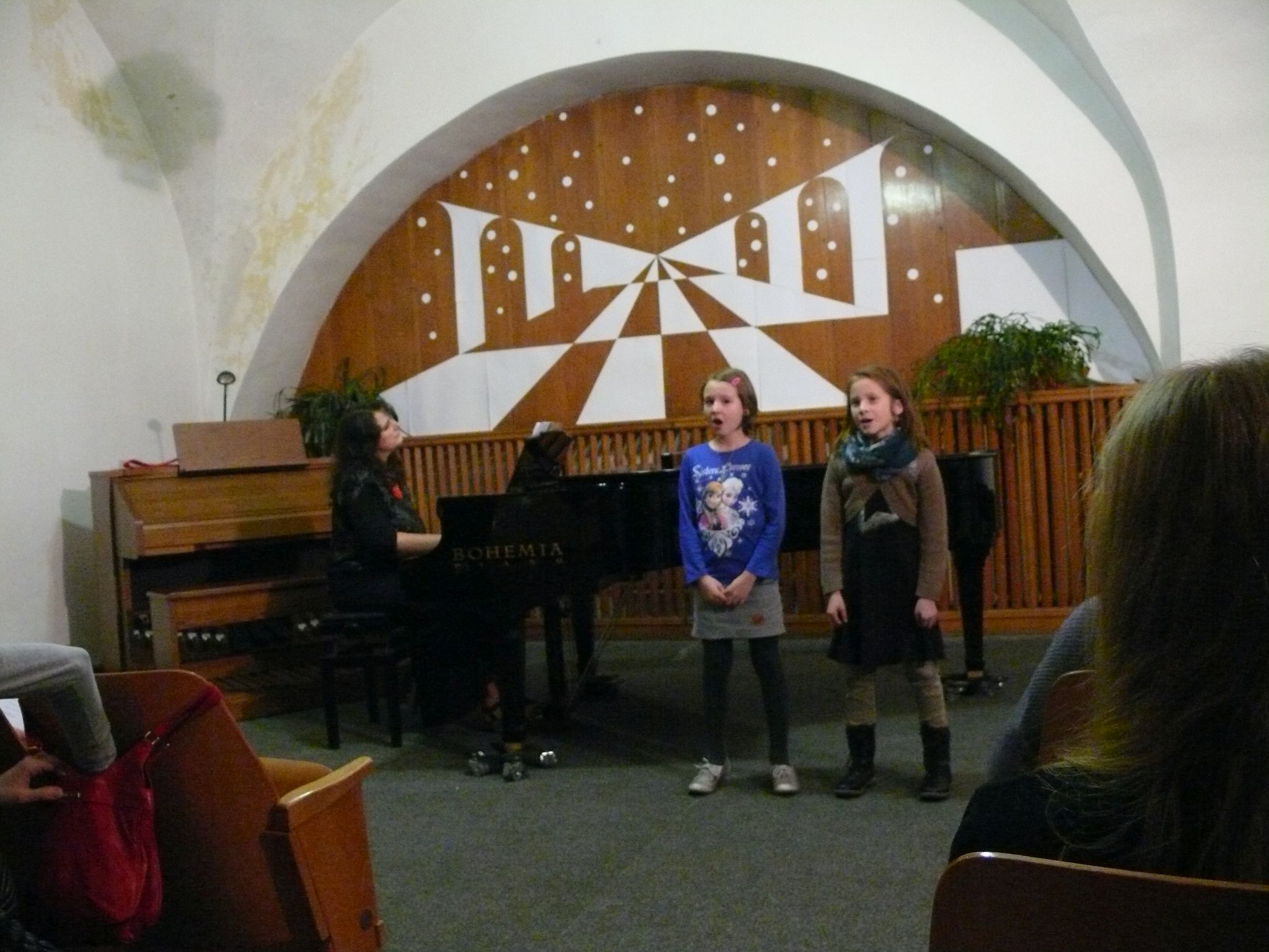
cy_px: 476
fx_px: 1283
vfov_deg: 40.7
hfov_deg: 52.6
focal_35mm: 35
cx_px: 634
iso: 800
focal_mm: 7.4
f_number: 2.8
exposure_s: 1/25
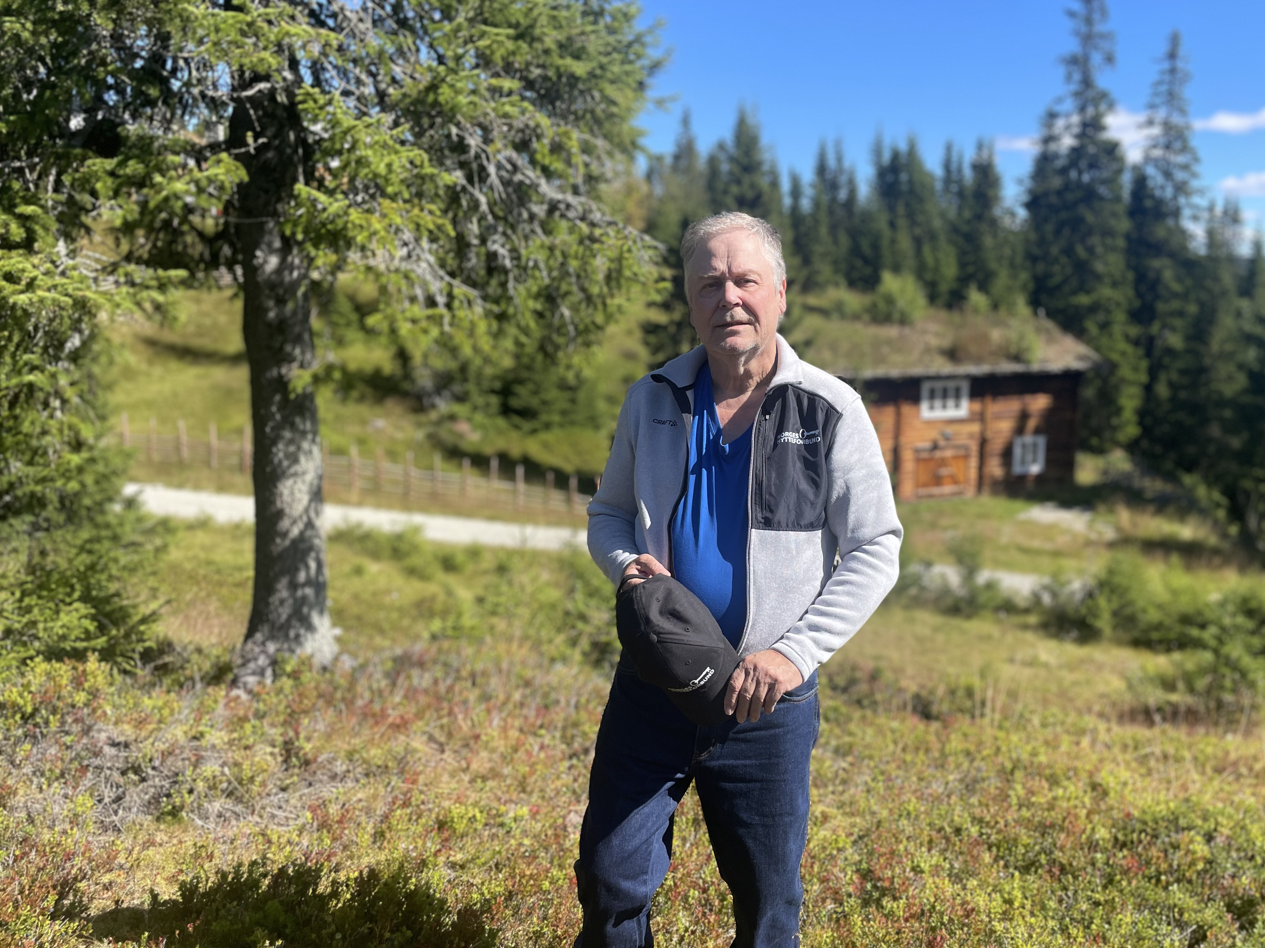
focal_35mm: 29
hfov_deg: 61.5
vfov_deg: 48.2
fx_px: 1060
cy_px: 499
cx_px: 695
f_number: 1.6
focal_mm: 4.2
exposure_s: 1/3125
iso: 50
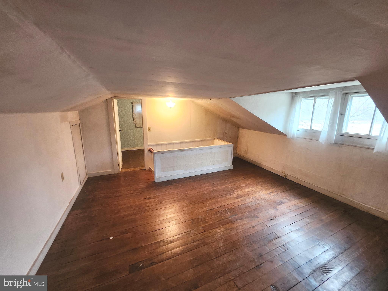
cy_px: 146
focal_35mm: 13
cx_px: 194
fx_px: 146
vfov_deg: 89.9
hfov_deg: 106.2
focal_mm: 1.74
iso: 400
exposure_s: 1/30
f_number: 2.2
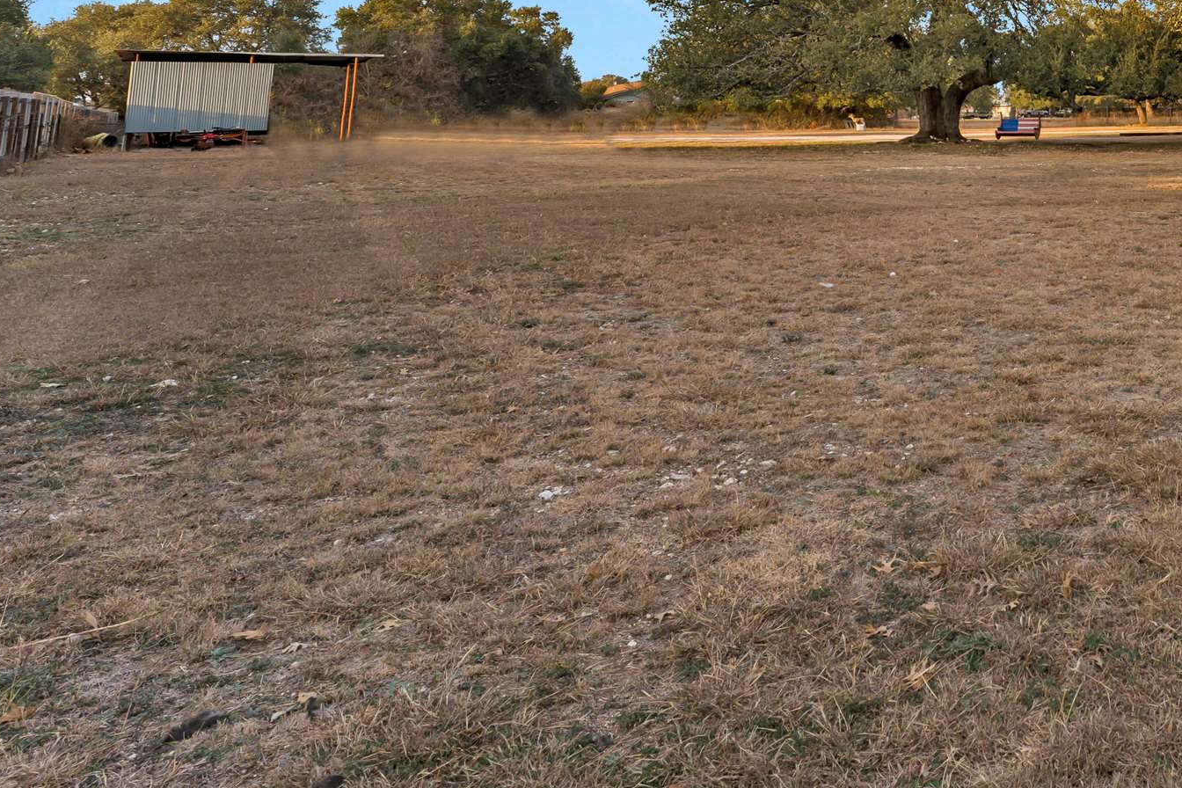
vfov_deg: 35.1
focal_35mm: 33
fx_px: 1096
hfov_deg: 46.5
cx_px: 1204
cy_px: -35
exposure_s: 1/100
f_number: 9
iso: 100
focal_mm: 14.6
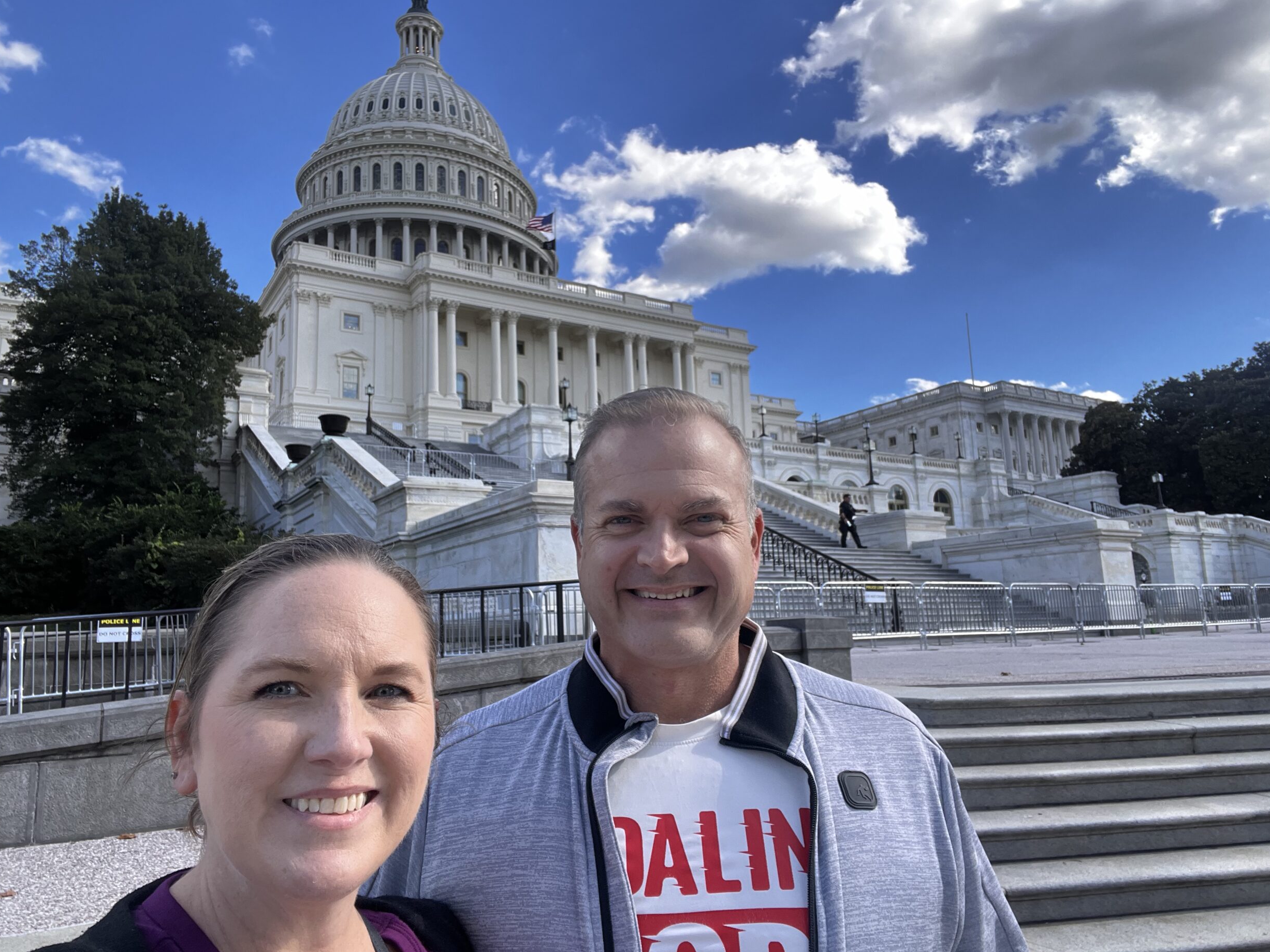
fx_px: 881
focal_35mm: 24
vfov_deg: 56.8
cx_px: 623
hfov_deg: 71.6
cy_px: 479
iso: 32
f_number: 2.2
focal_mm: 2.71
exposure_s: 1/311
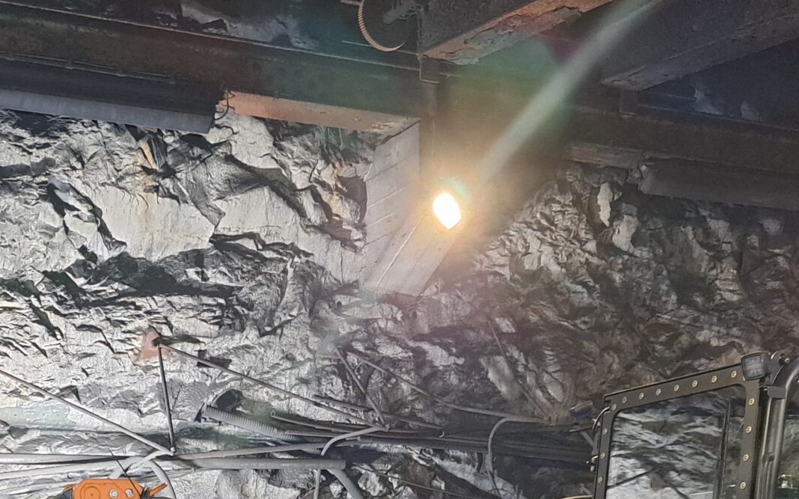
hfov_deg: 32.7
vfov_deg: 19.4
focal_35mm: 61
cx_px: 174
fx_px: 1328
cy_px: 673
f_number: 1.8
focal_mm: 5.23
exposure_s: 1/25
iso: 400
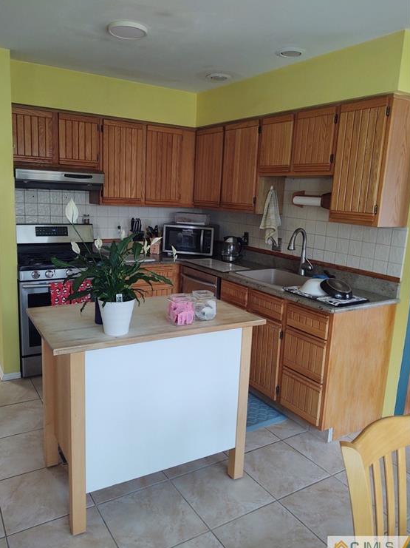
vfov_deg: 63.5
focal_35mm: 28
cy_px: 278
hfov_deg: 49.7
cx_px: 199
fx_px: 443
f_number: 1.7
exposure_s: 1/60
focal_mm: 4.75
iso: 109
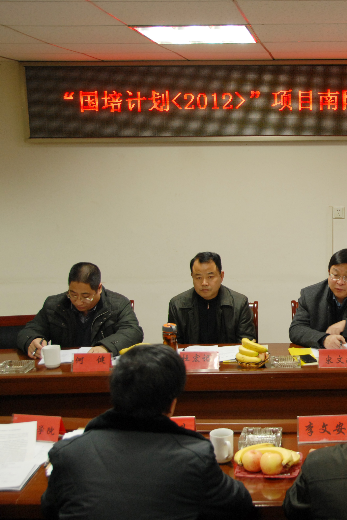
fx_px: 781
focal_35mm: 54
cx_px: 339
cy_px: 261
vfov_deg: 36.9
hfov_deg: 24.1
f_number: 3.8
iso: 400
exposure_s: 1/20
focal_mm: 24
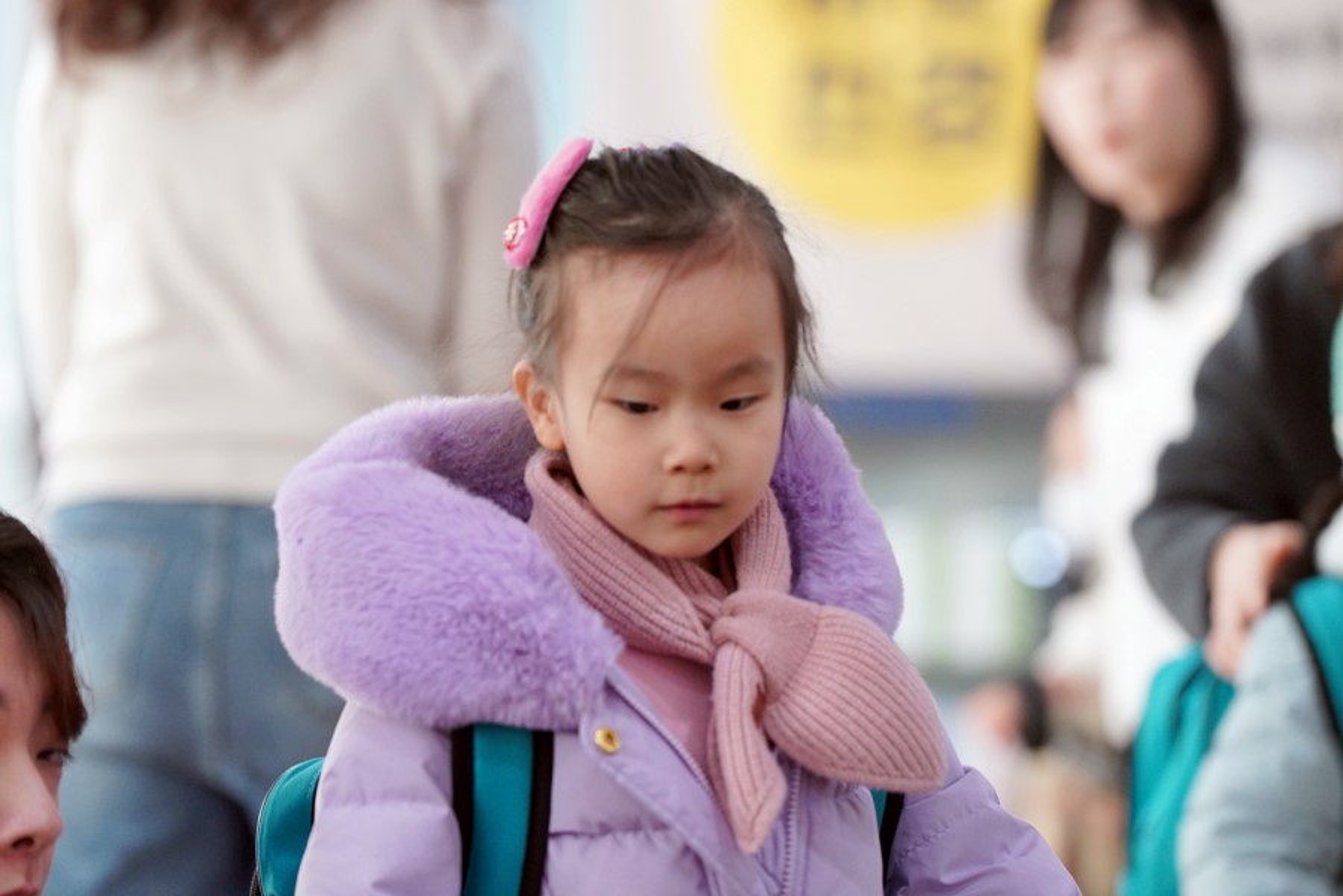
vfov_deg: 6.9
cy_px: 448
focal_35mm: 200
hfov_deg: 10.3
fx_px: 7461
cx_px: 672
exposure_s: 1/250
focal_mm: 200
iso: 2000
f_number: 4
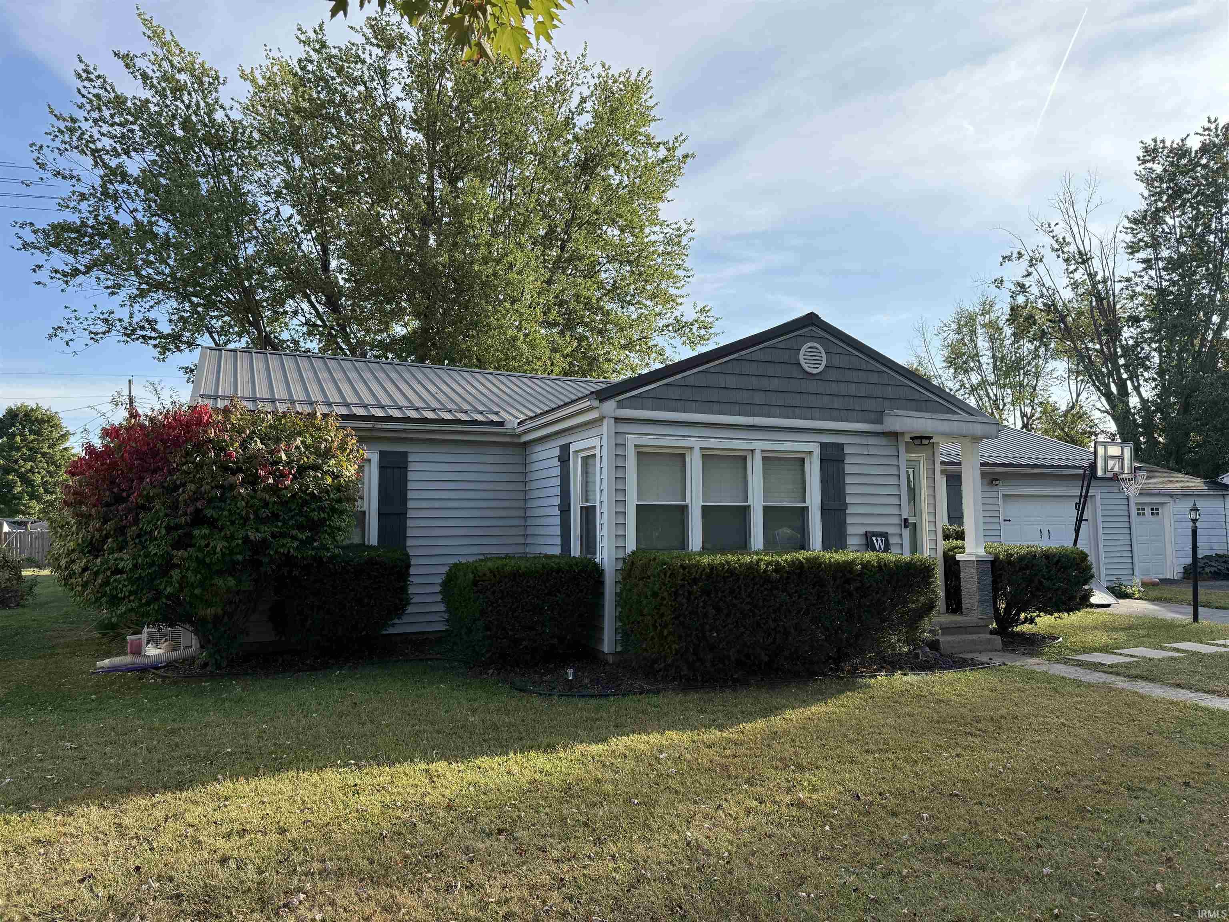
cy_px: 461
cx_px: 614
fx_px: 852
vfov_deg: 56.8
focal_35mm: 24
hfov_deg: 71.6
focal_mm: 6.76
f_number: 1.78
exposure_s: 1/2169
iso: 100
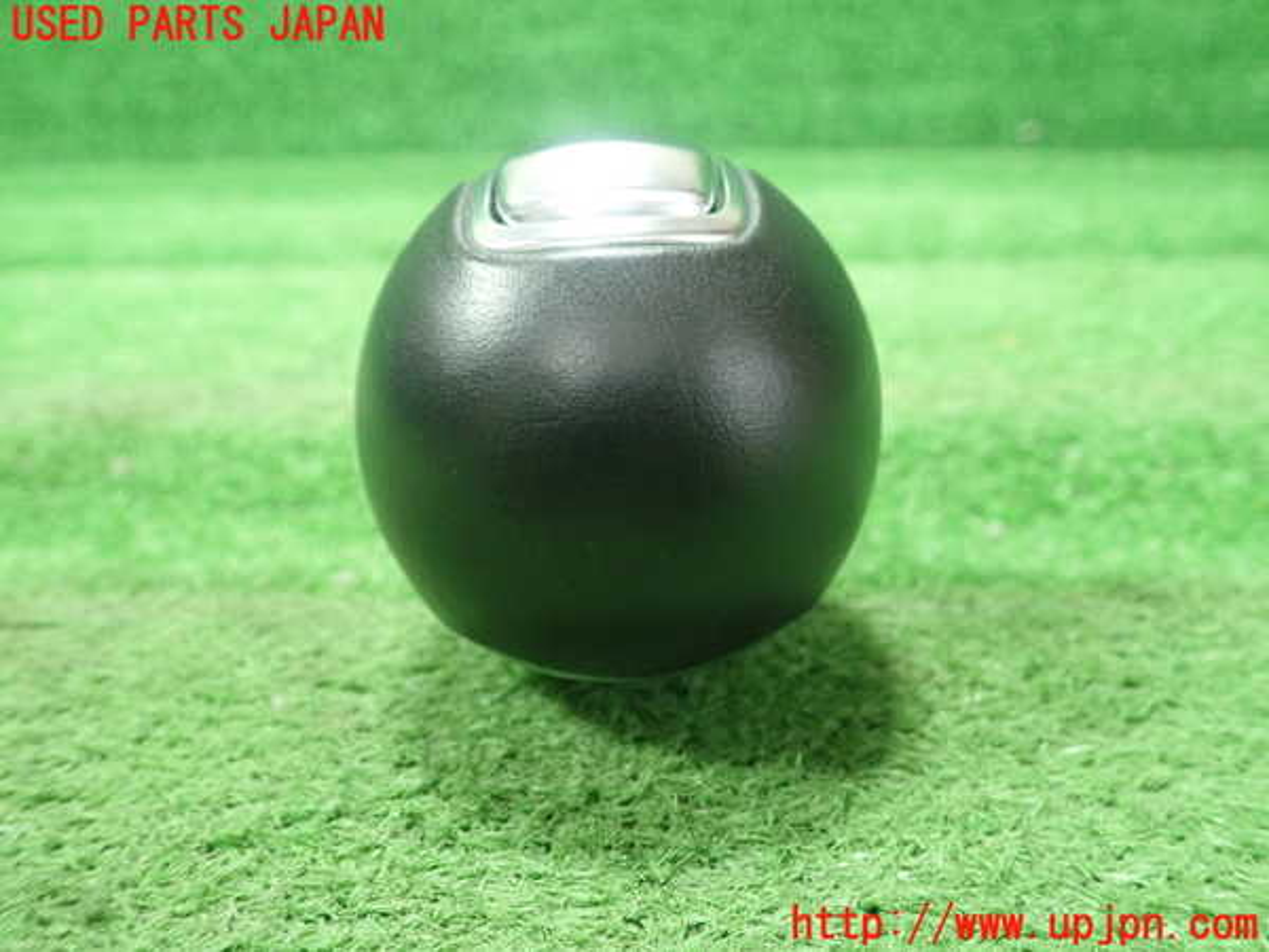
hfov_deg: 60.0
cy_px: 476
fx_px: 1100
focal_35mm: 30
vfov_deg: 46.8
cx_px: 634
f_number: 2.3
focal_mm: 5.5
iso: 800
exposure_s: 1/125
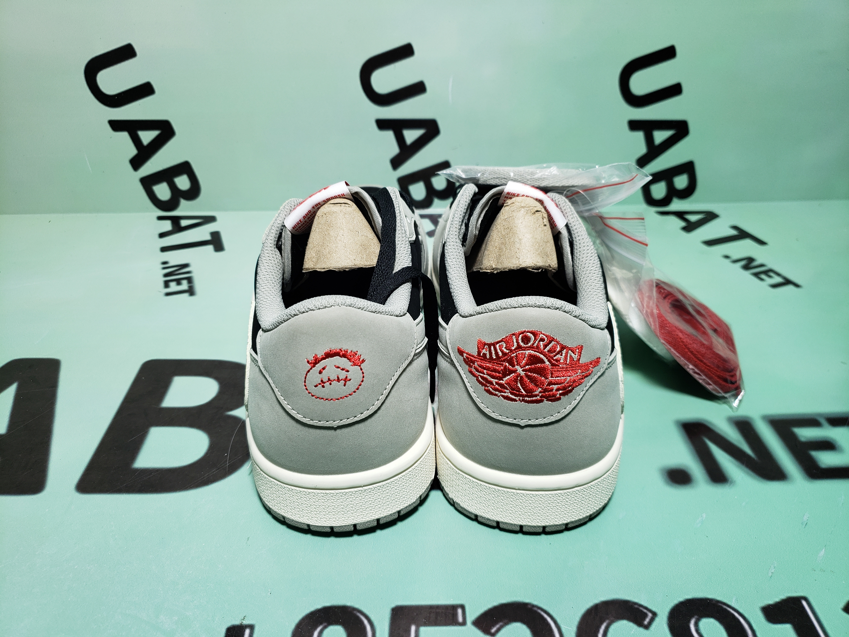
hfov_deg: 67.3
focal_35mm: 26
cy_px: 318
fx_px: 638
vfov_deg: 53.1
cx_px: 424
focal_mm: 4.3
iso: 50
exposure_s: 1/253
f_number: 1.5
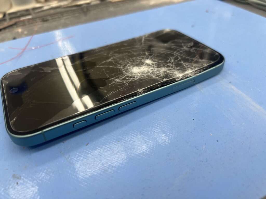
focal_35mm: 26
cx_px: 133
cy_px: 100
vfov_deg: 53.1
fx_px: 200
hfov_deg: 67.3
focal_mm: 5.7
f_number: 1.5
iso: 40
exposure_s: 1/100
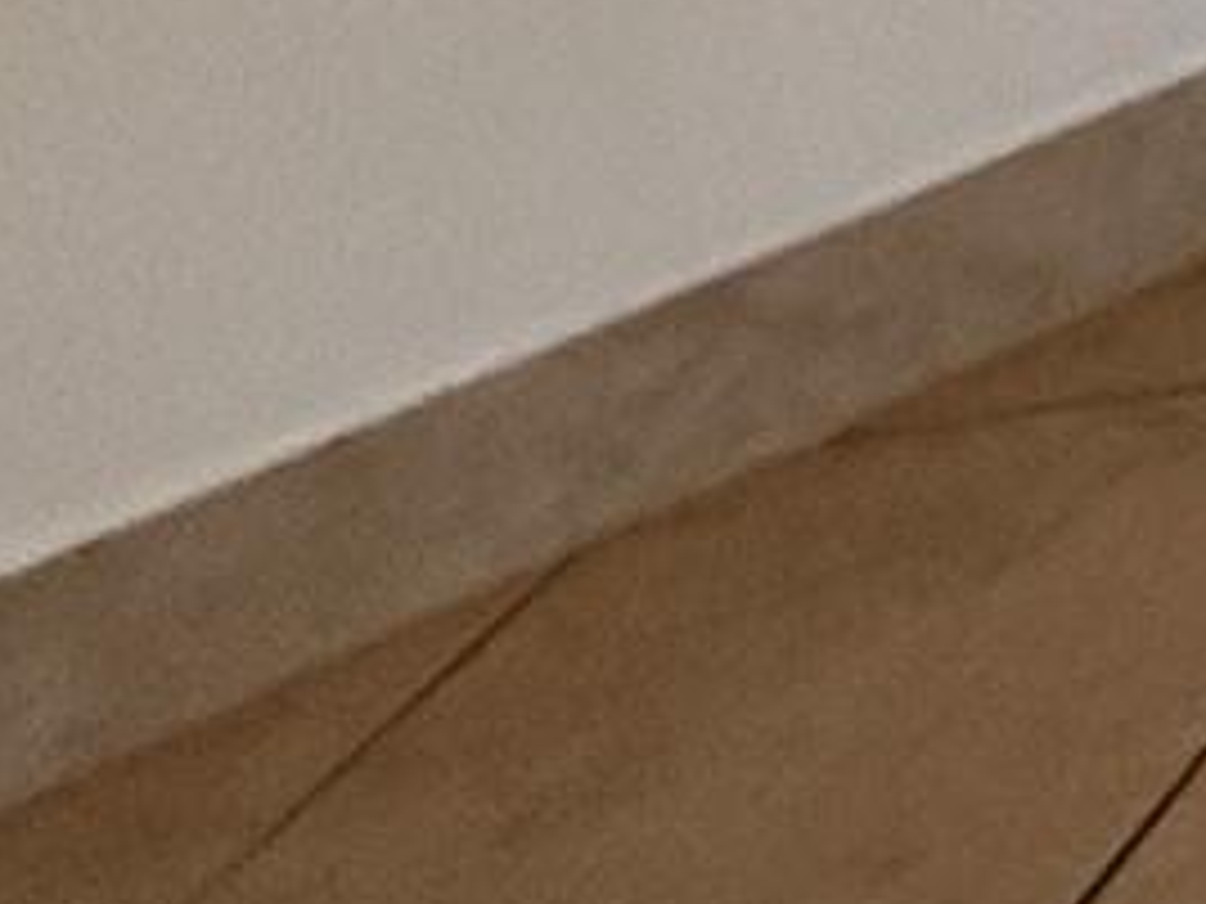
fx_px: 3728
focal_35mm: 107
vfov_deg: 9.2
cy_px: -2195
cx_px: 4419
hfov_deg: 9.1
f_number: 2.2
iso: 500
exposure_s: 1/120
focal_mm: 2.22
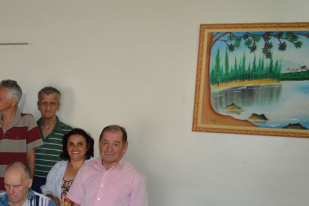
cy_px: 214
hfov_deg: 30.0
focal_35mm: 60
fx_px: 515
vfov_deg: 21.6
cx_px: -31
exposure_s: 1/60
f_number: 4
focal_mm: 18
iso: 400
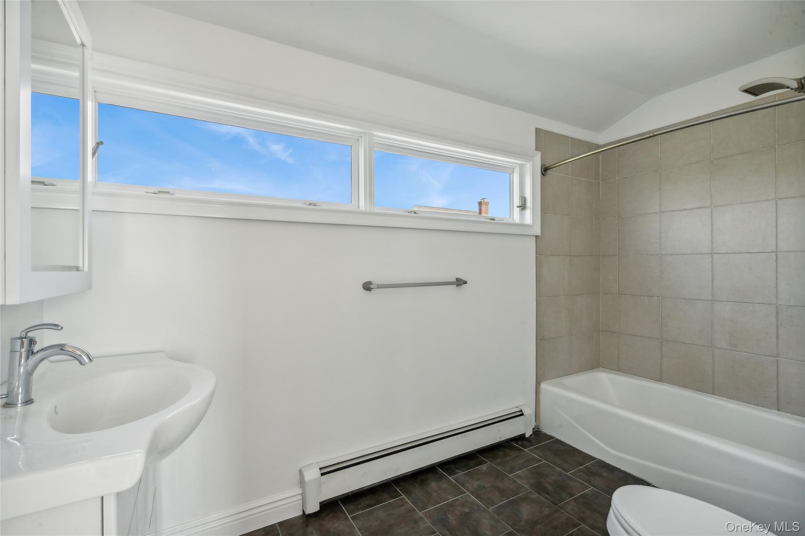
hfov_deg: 96.8
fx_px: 358
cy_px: 268
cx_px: 402
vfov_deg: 73.7
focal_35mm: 16
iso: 400
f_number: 14
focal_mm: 16
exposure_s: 1/15
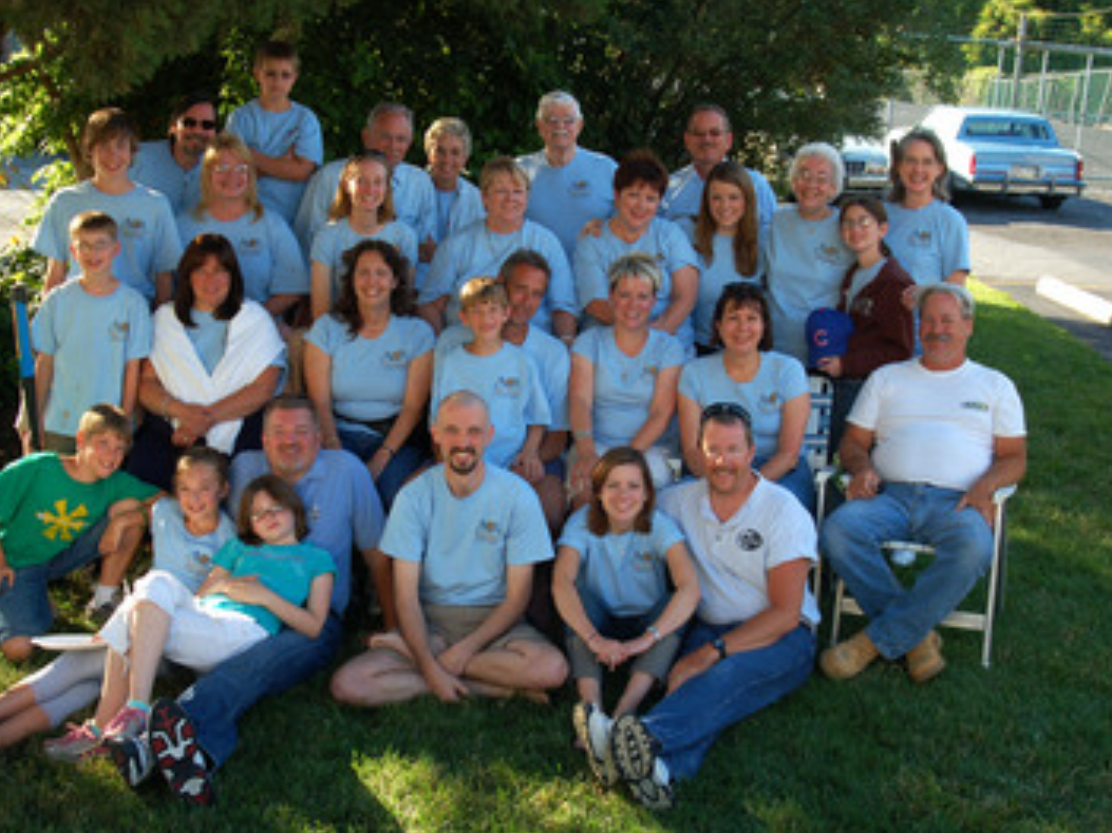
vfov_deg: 31.5
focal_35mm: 46
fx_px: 1477
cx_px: 535
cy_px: 415
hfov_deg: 41.2
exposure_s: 1/125
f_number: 5.6
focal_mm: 28
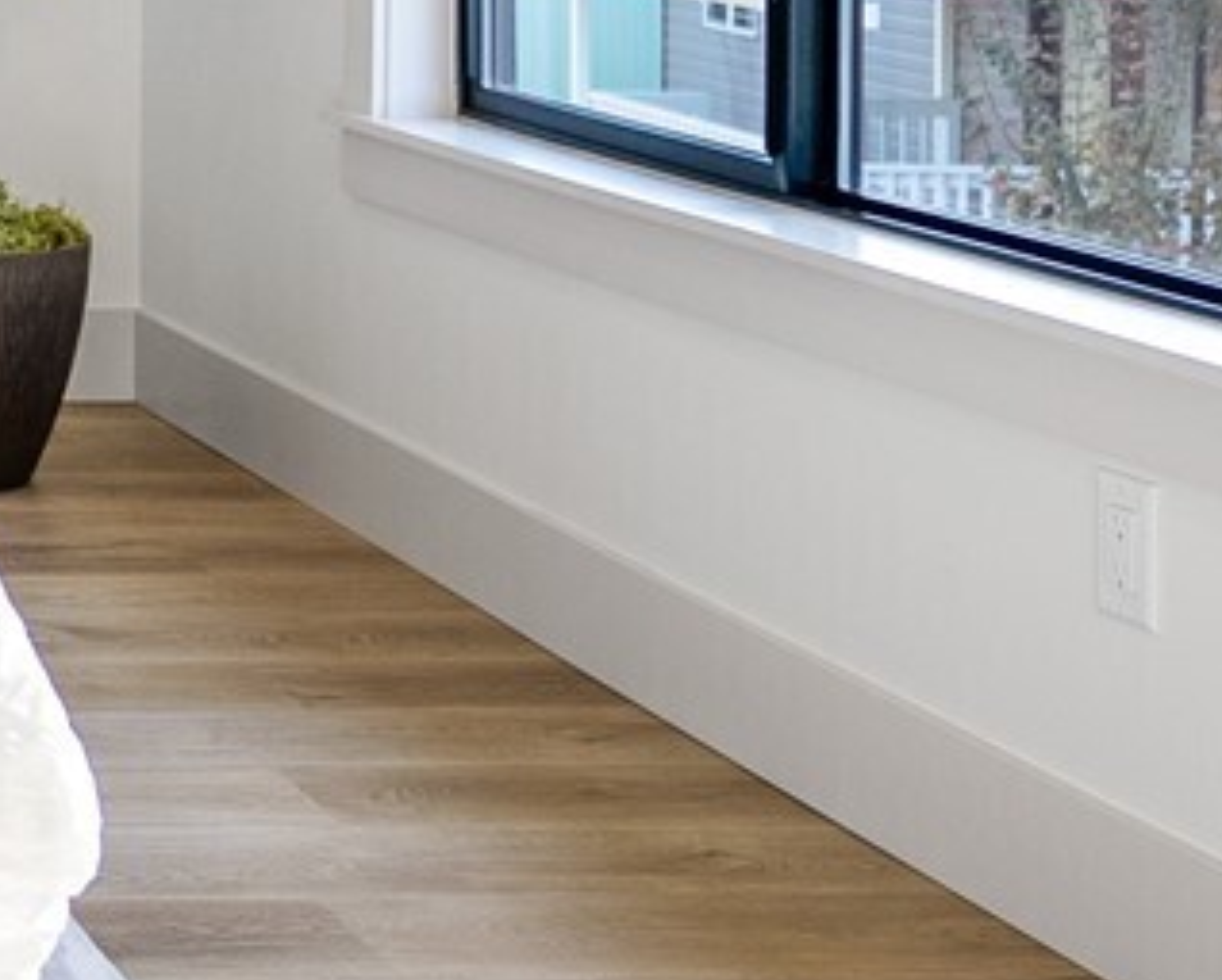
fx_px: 3077
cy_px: -204
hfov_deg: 17.1
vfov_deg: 17.3
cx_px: -1147
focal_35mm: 85
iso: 250
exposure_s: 1/320
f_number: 2.8
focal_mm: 17
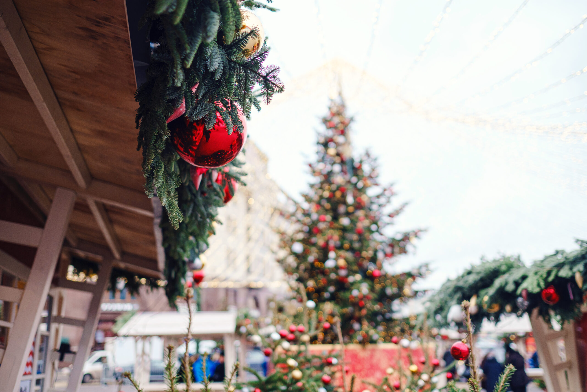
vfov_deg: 37.9
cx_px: 294
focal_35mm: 35
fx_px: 571
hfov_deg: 54.4
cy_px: 196
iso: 400
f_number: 1.8
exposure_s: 1/1000
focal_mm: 23
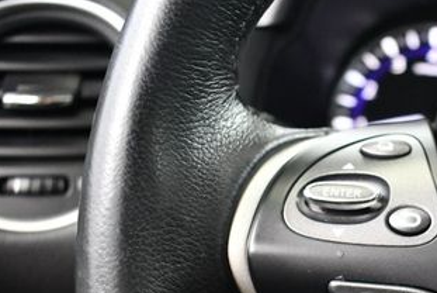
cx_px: 420
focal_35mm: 74
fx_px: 899
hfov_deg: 26.1
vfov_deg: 18.1
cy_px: 275
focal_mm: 18
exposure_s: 1/60
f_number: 3.5
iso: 4000
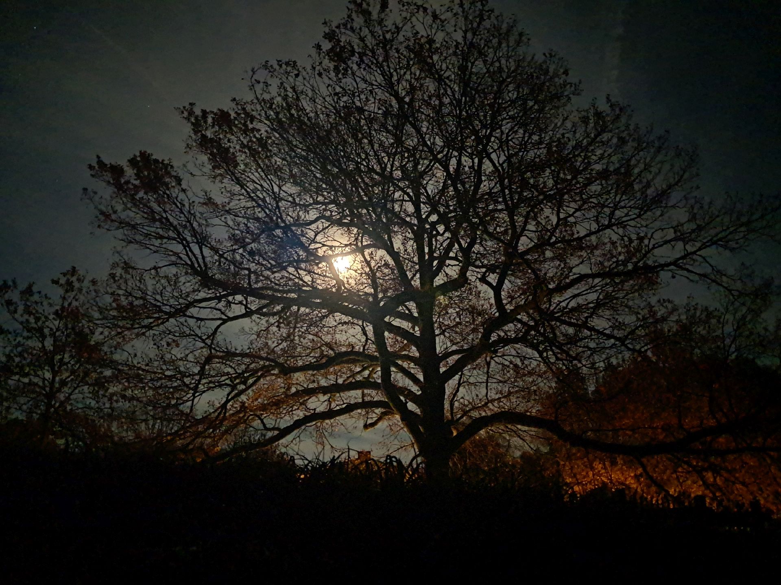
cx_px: 390
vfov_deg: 51.4
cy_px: 292
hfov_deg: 65.3
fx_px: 609
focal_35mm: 27
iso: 4000
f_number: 1.8
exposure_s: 1/4
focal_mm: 4
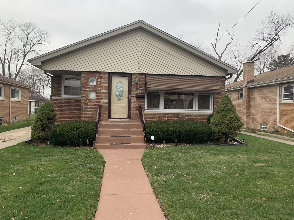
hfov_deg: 67.3
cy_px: 110
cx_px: 147
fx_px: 221
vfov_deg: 53.1
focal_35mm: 26
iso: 25
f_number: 1.8
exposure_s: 1/122
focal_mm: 4.25
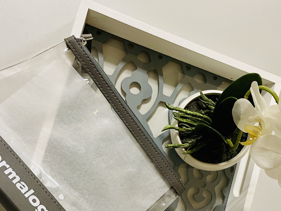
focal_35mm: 40
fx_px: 325
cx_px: 148
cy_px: 152
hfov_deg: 46.8
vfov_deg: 35.4
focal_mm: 4.2
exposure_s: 1/50
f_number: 1.6
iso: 320
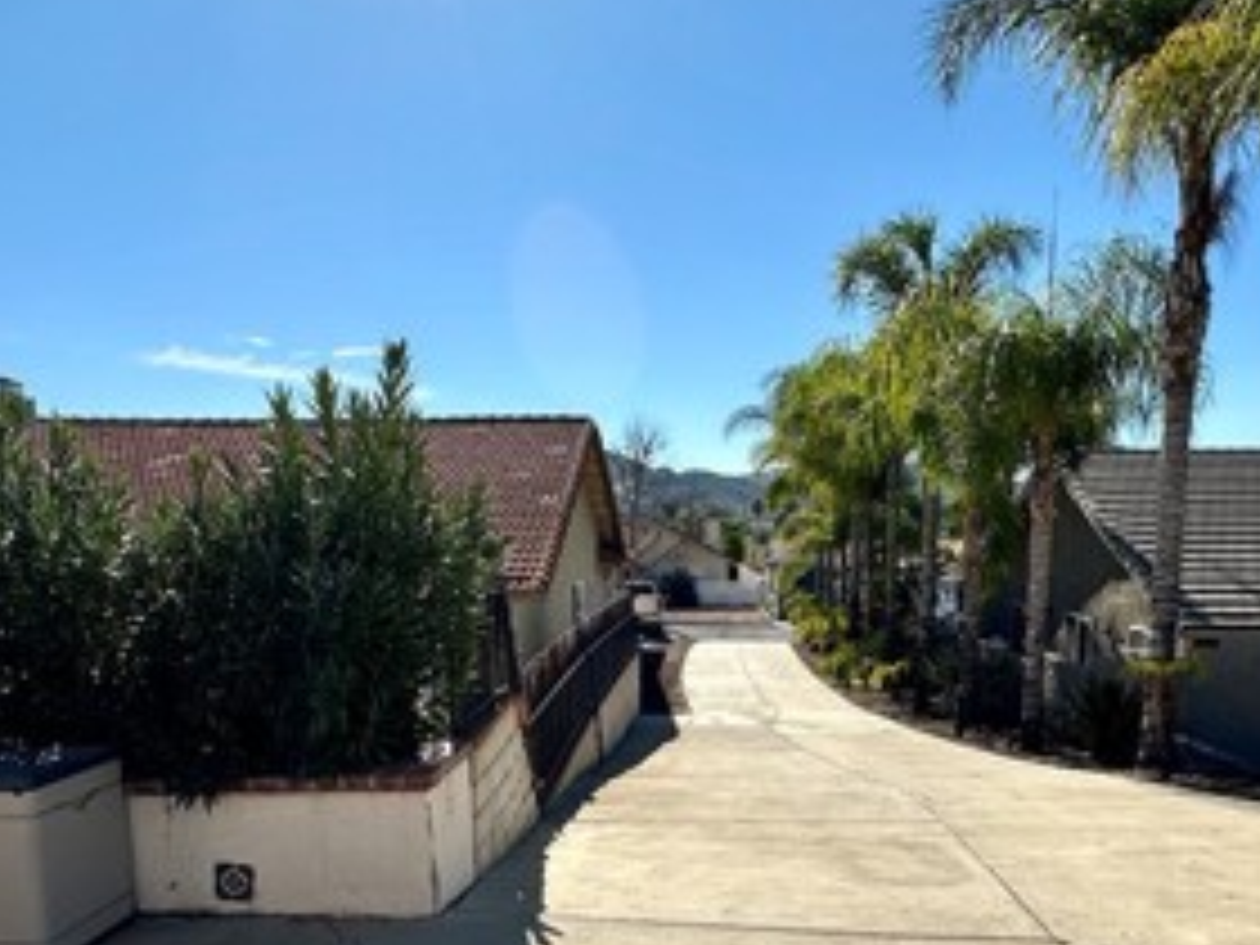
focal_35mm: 32
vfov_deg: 42.3
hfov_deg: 56.7
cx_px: 693
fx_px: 1165
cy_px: 752
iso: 50
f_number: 2.2
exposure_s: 1/2882
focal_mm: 2.22
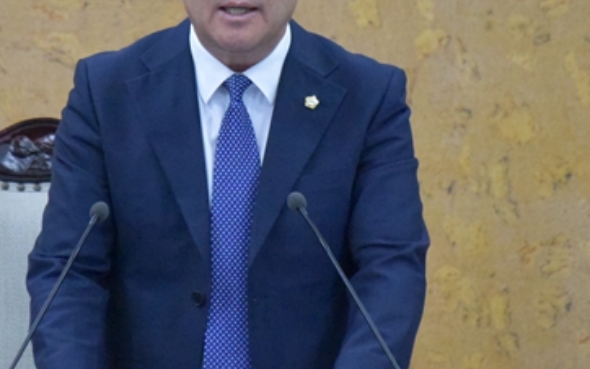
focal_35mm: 844
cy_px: 24
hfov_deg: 2.5
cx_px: 194
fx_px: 13567
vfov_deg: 1.6
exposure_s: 1/320
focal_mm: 300
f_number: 5.6
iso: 9000
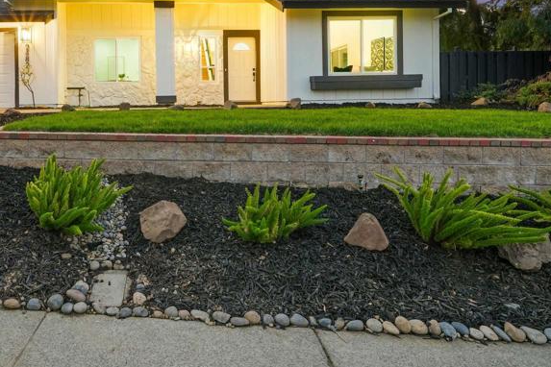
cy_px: 95
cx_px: 184
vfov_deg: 49.4
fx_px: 383
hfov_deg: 69.5
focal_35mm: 25
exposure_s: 8
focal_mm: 14
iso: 250
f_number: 13
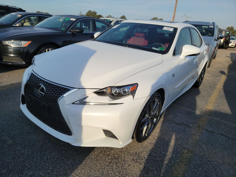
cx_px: 118
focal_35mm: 24
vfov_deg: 56.8
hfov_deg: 71.6
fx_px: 164
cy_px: 88
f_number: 1.8
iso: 50
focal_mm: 6.7
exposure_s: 1/1027
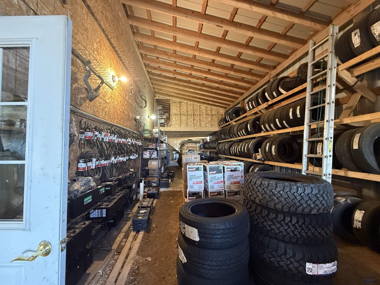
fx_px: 154
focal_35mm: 14
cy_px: 142
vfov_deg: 85.7
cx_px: 190
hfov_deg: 102.1
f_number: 2.2
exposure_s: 1/60
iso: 640
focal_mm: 2.22
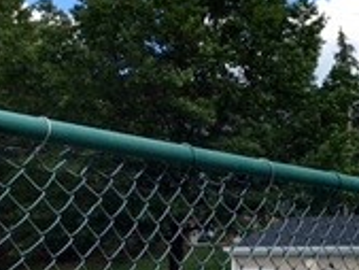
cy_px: 319
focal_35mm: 110
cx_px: 359
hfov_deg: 17.5
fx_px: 1142
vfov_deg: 13.1
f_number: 2.2
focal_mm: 4.15
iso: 25
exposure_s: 1/1202
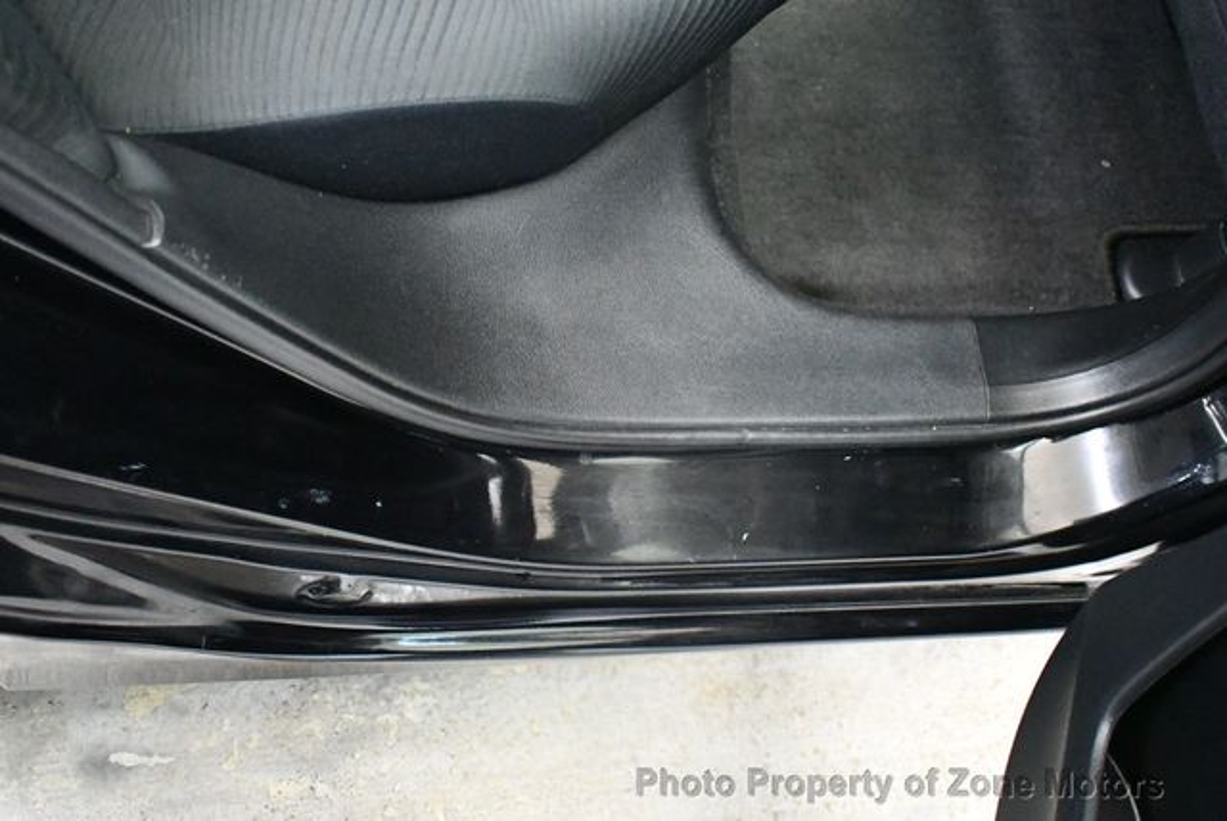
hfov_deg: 53.1
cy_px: 410
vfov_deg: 36.9
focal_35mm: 36
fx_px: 1228
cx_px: 614
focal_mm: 18
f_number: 3.5
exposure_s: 1/60
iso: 10000
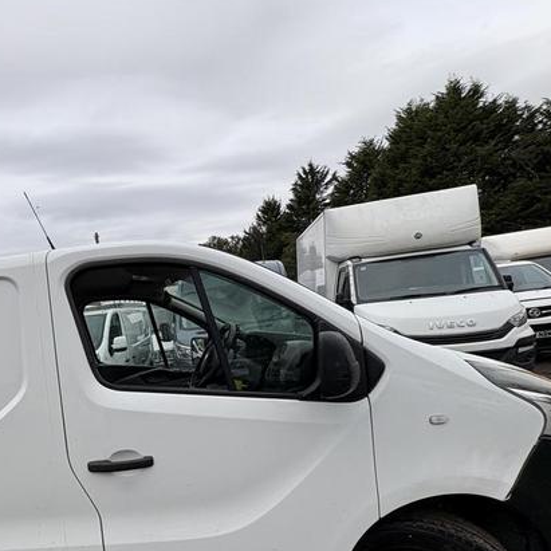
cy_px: 391
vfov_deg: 57.0
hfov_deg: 51.5
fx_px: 486
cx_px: 47
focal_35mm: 27
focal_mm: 2.22
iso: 40
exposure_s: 1/270
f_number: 2.2
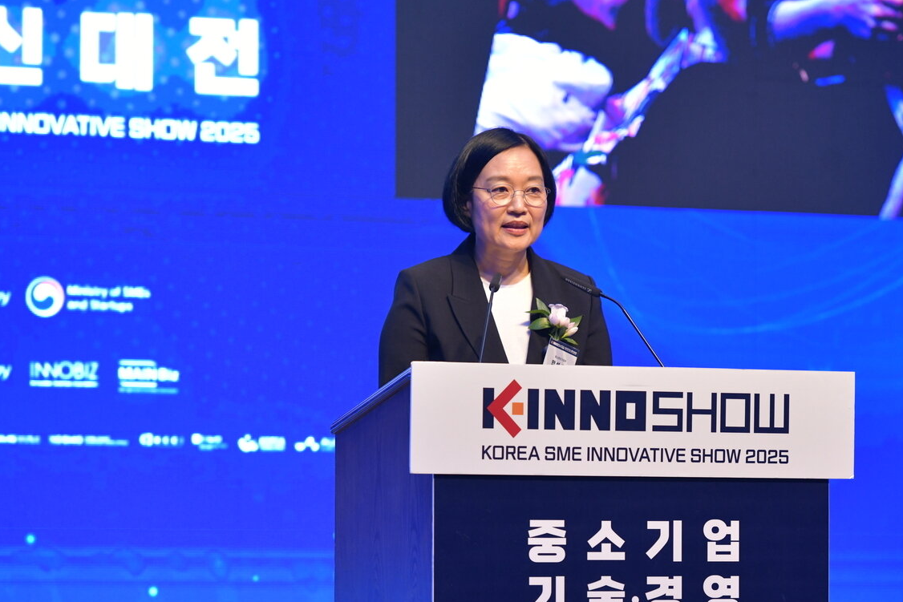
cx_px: 494
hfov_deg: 11.8
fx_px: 4365
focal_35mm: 174
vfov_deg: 7.9
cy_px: 325
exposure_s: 1/200
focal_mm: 140
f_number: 4.5
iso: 1600
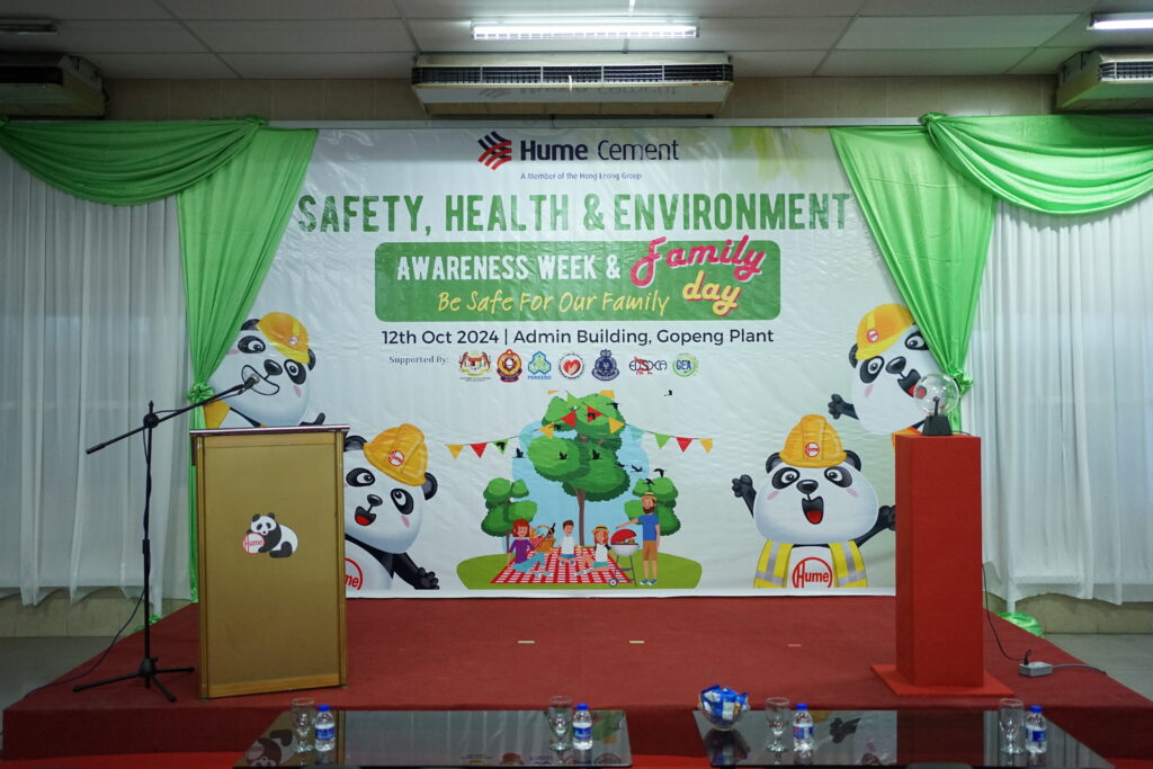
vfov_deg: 37.9
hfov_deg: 54.4
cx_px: 576
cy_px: 384
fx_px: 1121
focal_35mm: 35
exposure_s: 1/250
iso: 1600
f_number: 1.8
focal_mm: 35
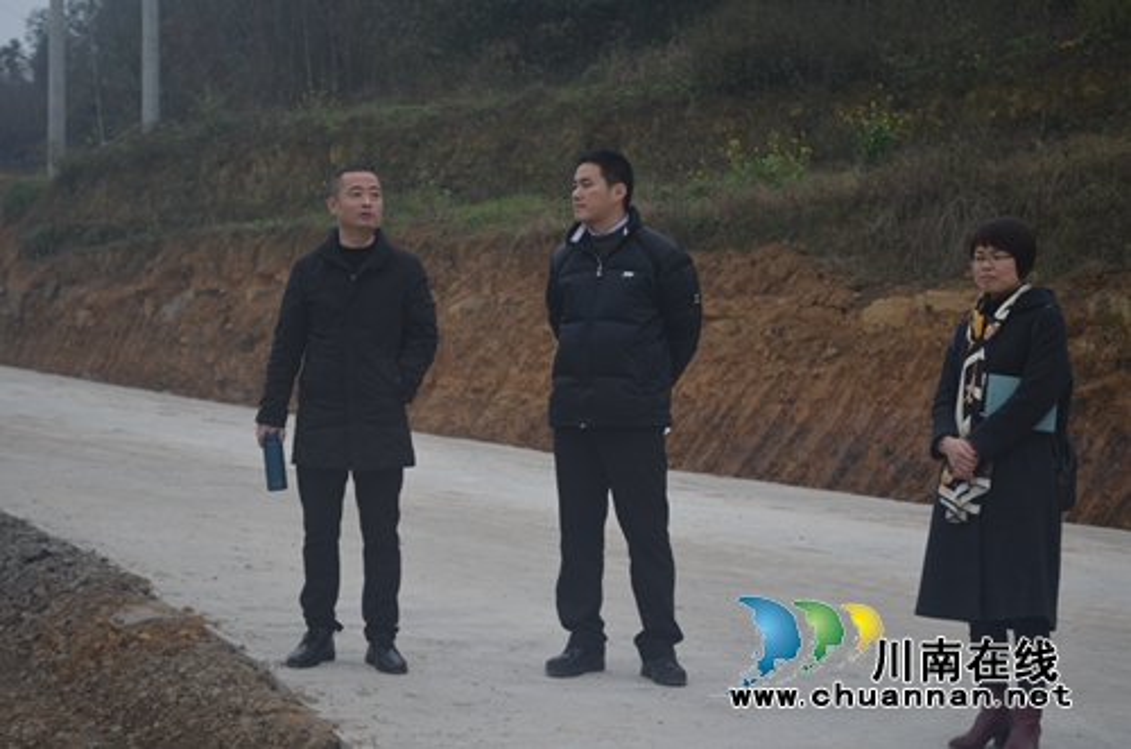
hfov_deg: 26.0
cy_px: 374
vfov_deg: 17.4
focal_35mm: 78
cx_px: 566
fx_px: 2445
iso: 220
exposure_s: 1/125
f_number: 5.6
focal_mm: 52
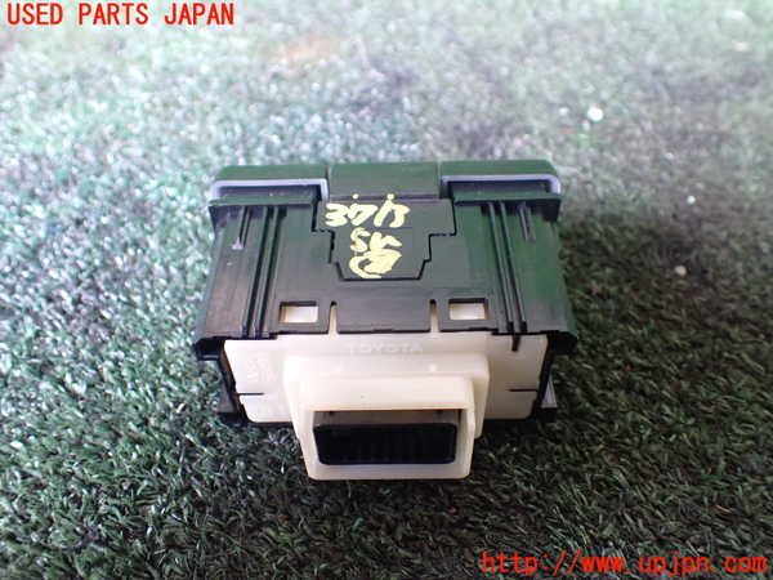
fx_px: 670
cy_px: 290
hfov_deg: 60.0
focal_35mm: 30
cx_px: 386
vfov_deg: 46.8
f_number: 2.3
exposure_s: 1/50
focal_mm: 5.4
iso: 800
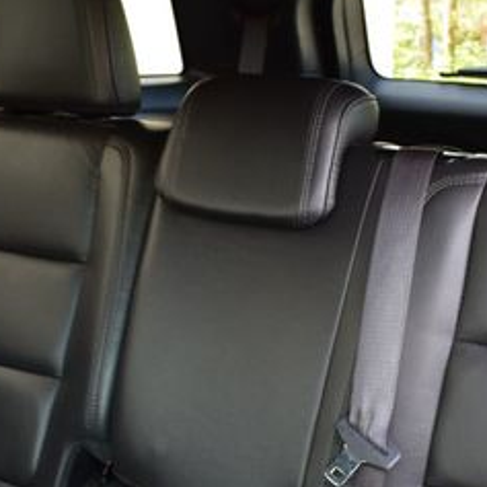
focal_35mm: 62
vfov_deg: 26.9
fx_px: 987
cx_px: 333
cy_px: 419
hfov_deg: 27.5
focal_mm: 18
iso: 450
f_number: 6.3
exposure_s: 1/15
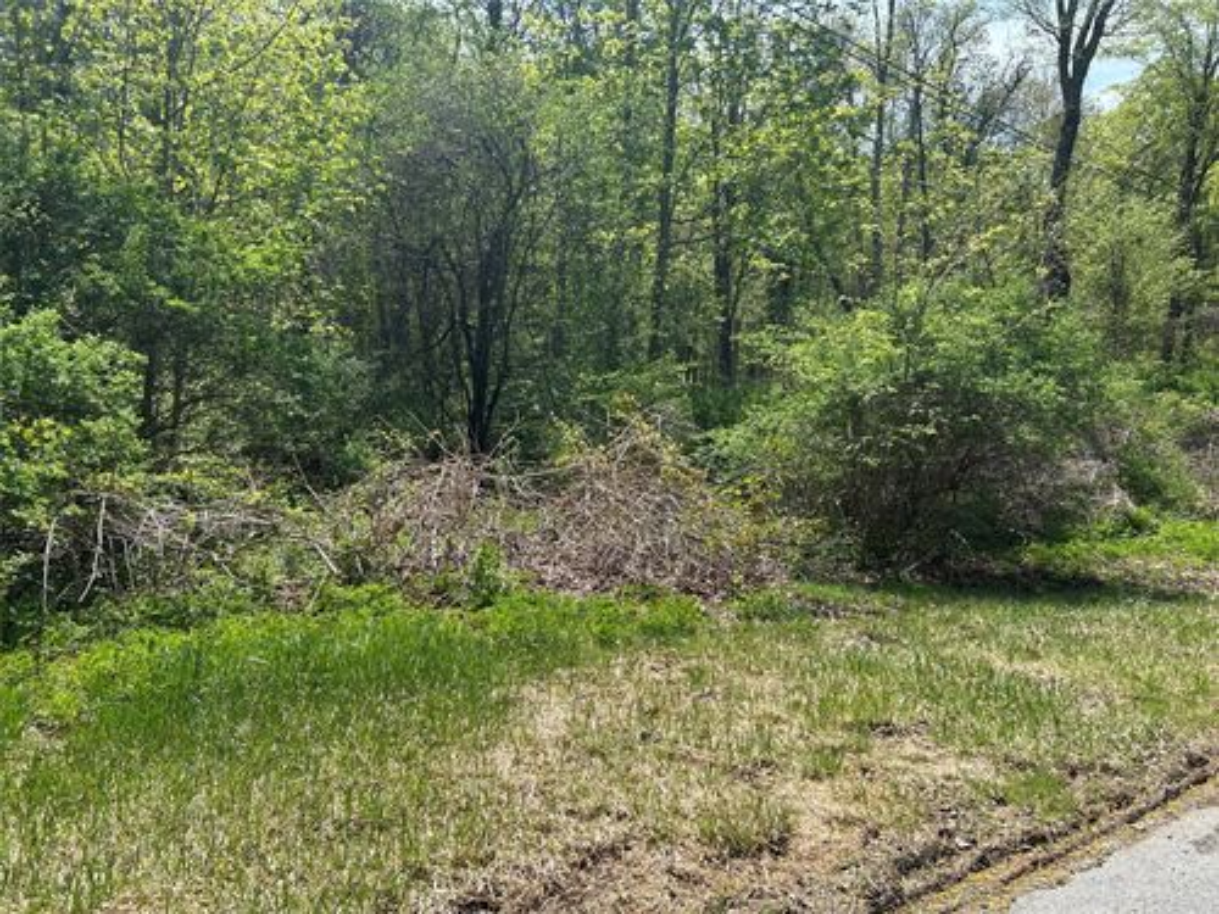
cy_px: 457
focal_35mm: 26
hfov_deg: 67.3
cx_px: 610
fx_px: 916
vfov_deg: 53.1
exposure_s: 1/1901
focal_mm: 5.7
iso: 50
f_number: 1.5
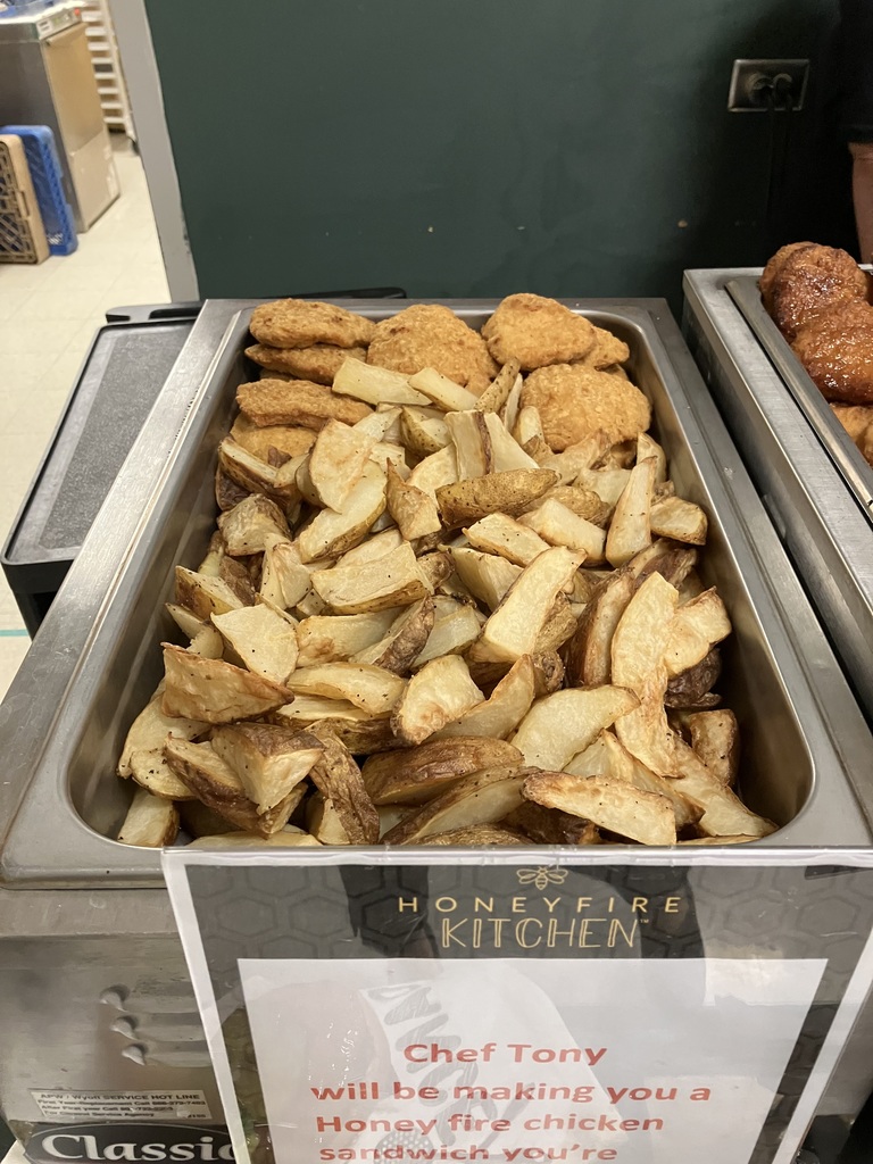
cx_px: 436
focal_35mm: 28
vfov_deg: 63.4
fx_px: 942
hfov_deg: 49.7
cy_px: 582
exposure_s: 1/60
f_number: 1.8
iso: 320
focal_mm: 3.99
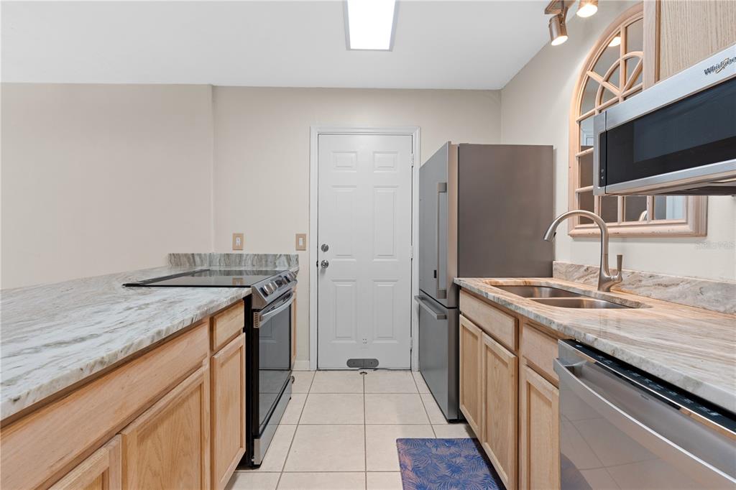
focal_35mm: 16
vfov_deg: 73.7
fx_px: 327
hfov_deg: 96.8
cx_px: 368
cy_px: 245
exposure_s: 1
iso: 200
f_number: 9
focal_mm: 16
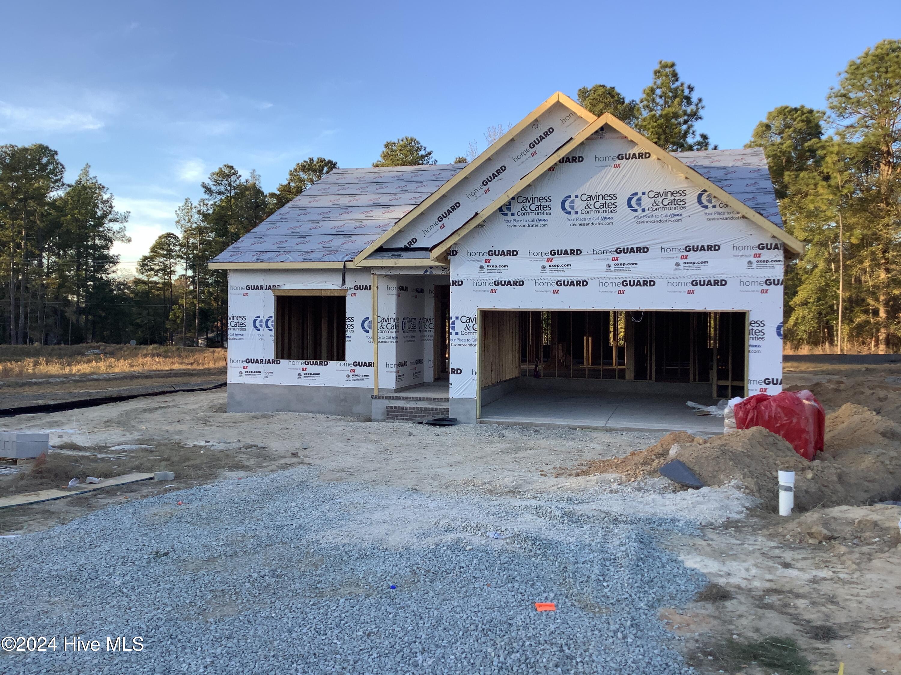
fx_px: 807
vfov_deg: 45.4
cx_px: 450
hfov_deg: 58.4
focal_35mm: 31
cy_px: 338
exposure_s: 1/249
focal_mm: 3.3
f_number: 2.4
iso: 25
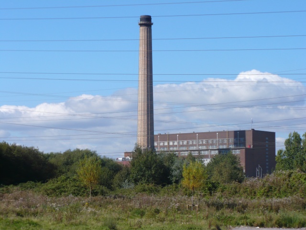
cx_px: 153
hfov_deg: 17.7
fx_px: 981
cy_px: 115
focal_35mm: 111
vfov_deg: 13.3
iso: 100
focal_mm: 18.3
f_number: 3.6
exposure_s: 1/1300
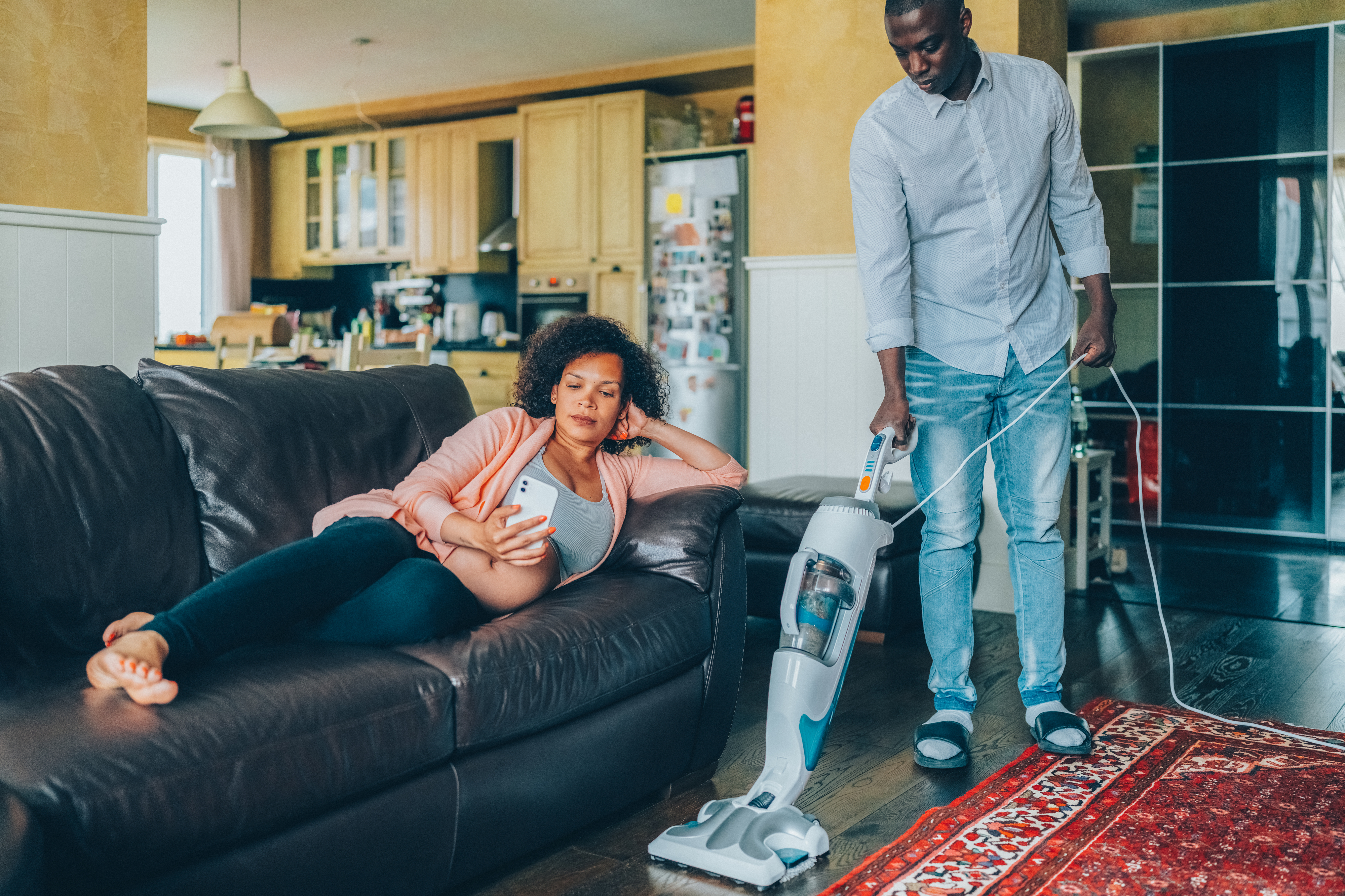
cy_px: 448
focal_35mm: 35
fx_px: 1308
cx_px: 672
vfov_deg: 37.9
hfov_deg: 54.4
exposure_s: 1/400
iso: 500
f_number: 1.4
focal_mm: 35
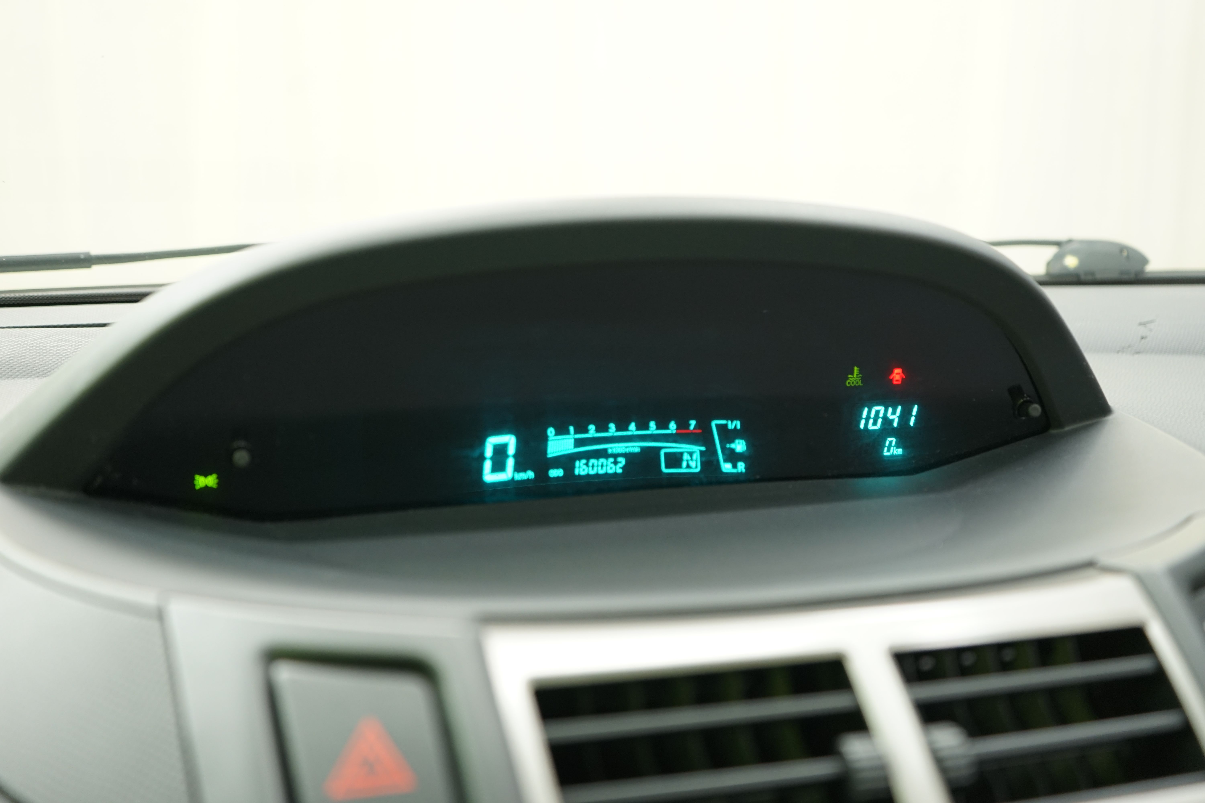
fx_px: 1205
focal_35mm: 36
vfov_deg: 36.9
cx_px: 602
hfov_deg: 53.1
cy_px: 402
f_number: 4
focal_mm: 36
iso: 800
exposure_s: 1/15
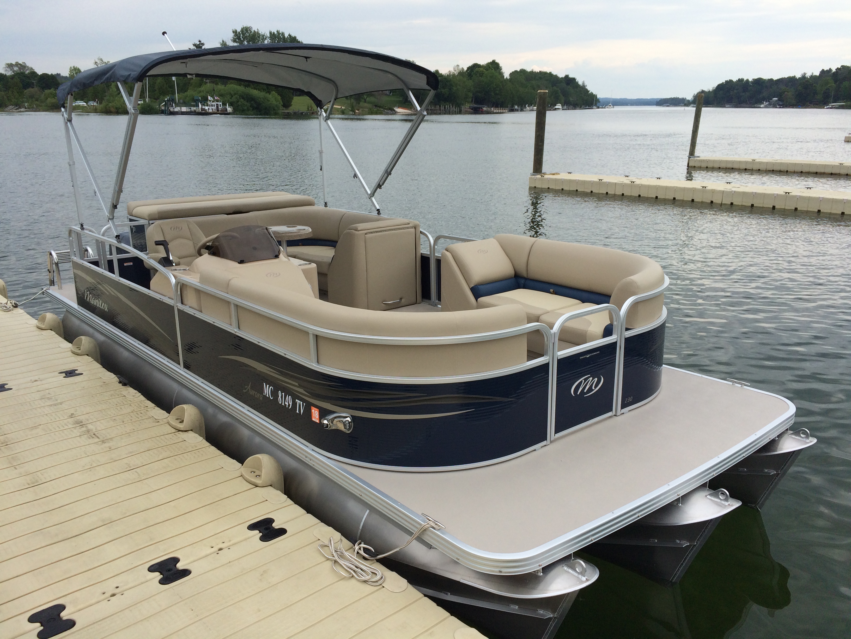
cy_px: 320
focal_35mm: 29
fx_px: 713
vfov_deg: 48.2
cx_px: 426
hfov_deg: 61.7
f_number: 2.2
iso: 32
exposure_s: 1/1414
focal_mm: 4.15
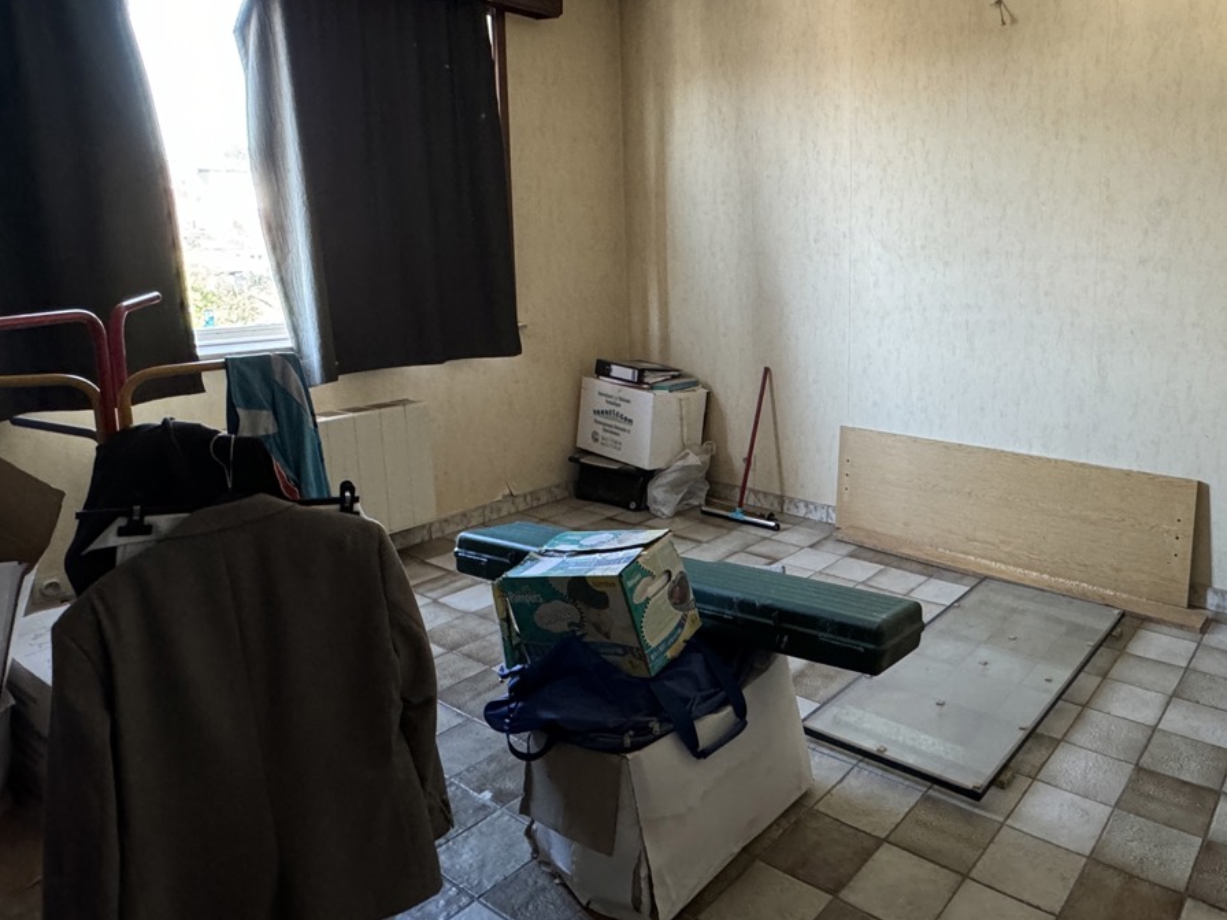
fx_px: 886
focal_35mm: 25
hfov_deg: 66.9
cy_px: 357
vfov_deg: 54.4
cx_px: 849
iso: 320
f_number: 2.2
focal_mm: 2.22
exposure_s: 1/89
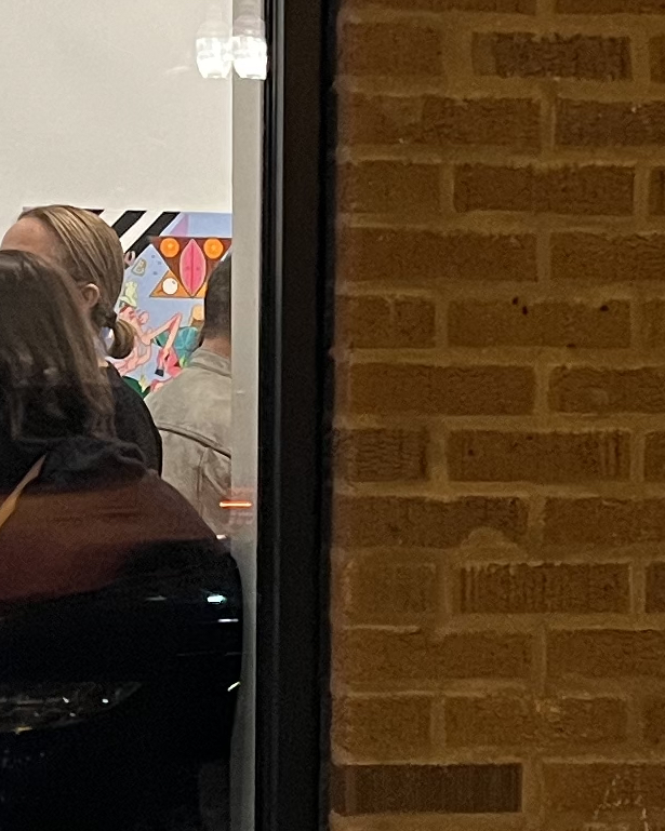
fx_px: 3273
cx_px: 254
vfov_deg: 14.5
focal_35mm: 133
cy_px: 414
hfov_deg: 11.6
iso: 320
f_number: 1.5
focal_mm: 5.7
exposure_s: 1/60
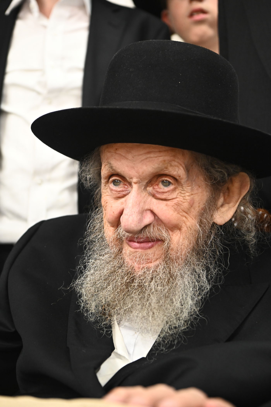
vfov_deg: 28.8
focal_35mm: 70
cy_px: 204
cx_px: 136
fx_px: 791
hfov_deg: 19.5
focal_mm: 70
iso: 3200
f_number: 5
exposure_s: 1/200
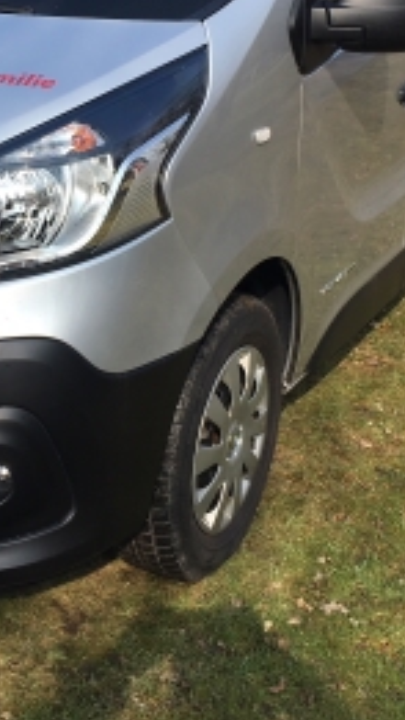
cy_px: 204
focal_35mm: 61
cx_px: 58
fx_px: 1163
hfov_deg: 19.5
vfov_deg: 33.8
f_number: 2.2
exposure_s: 1/1282
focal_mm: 4.15
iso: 25
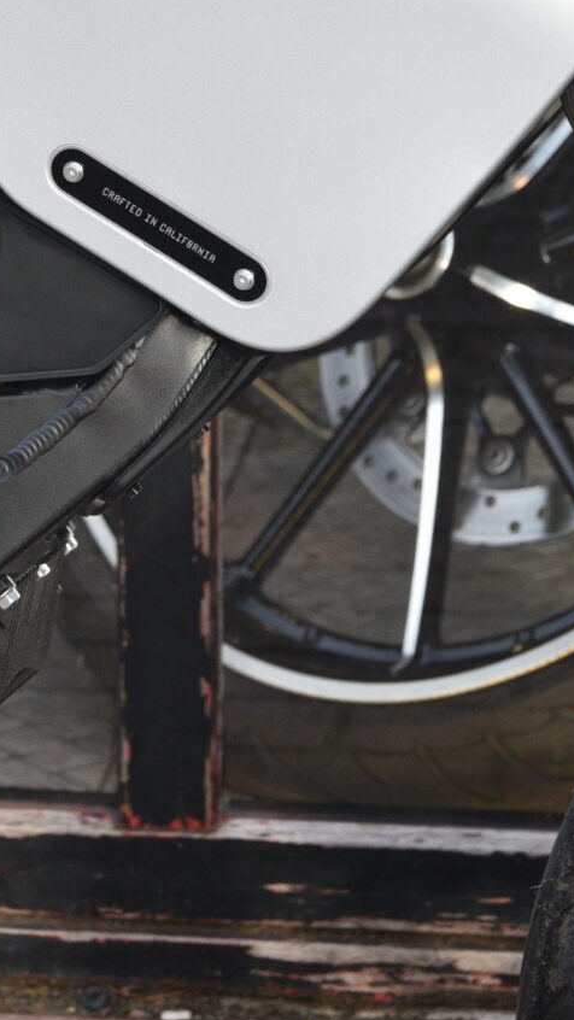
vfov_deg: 9.7
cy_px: 282
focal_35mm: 222
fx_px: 6006
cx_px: 248
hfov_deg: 5.5
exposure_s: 1/200
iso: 1000
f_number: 7.1
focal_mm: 70
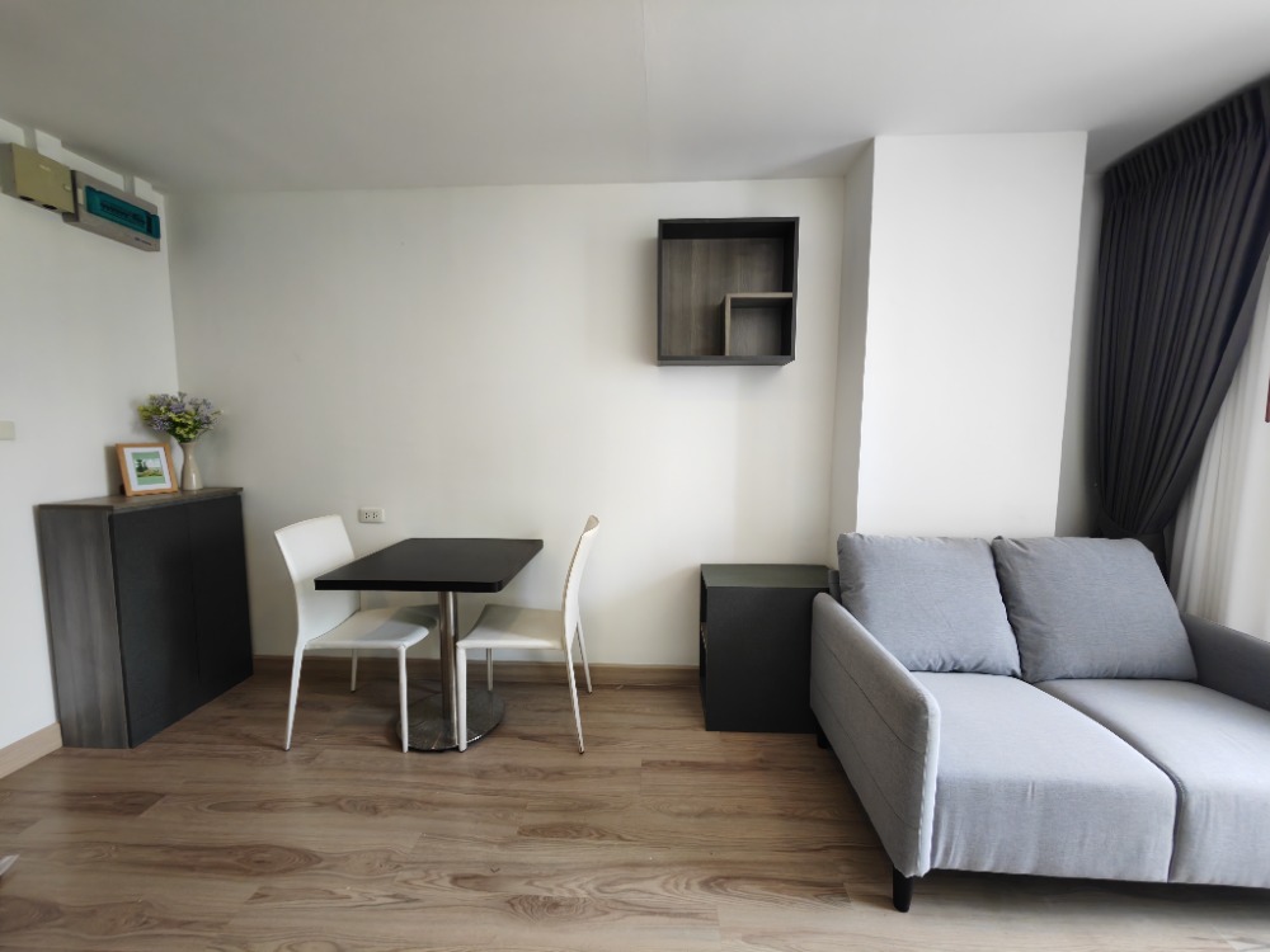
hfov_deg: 106.2
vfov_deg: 89.9
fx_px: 477
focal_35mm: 13
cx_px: 635
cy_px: 476
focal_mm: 2.16
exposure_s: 1/50
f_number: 2.2
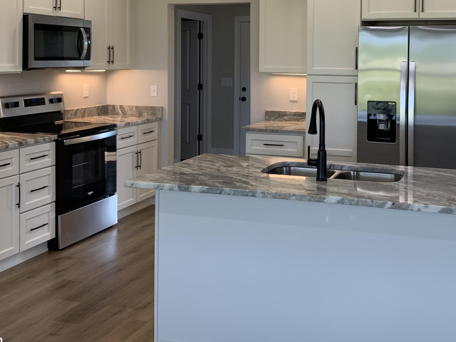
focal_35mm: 44
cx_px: 292
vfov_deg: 32.2
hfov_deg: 42.5
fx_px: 580
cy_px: 81
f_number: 1.8
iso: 64
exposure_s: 1/120
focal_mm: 4.25
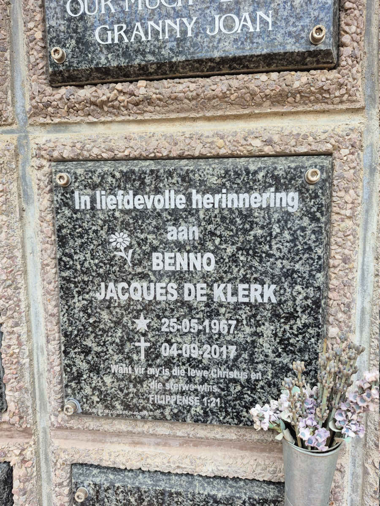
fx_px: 337
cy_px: 253
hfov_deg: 58.9
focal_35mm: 23
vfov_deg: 73.9
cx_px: 190
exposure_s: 1/180
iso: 64
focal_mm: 5.4
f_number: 1.8
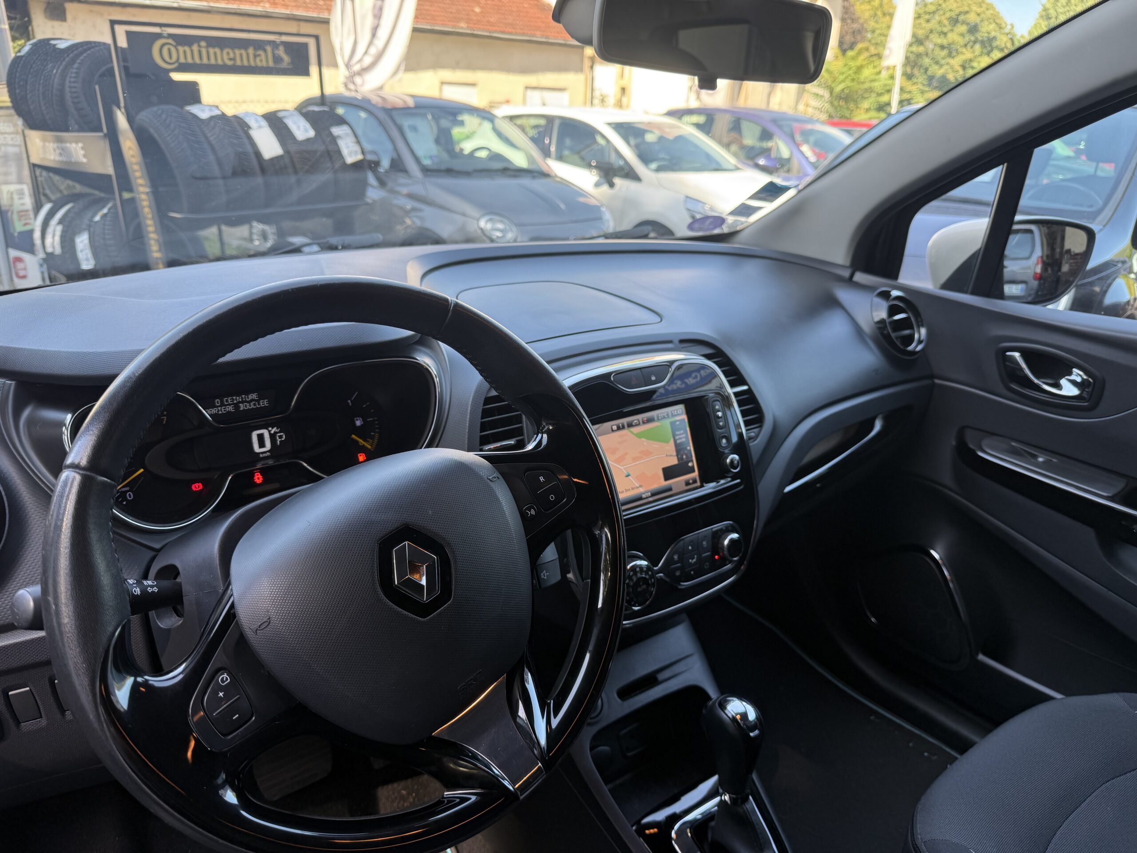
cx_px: 568
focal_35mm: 24
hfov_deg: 71.6
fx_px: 788
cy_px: 426
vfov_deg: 56.8
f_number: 1.78
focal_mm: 6.76
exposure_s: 1/147
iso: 64
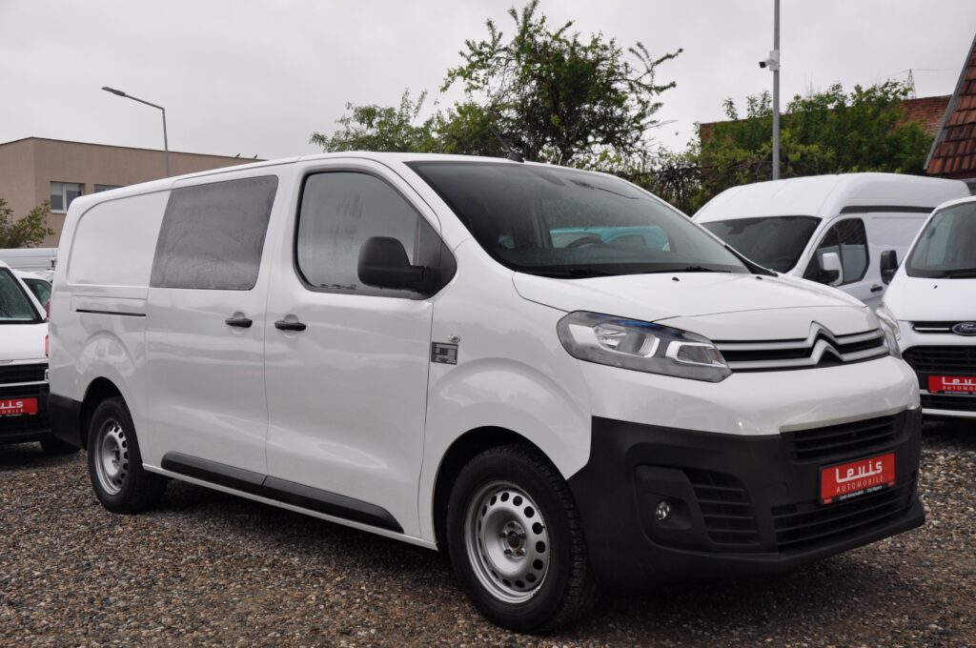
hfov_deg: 49.6
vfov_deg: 34.1
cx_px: 488
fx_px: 1056
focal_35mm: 39
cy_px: 324
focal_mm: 26
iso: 500
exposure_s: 1/200
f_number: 7.1
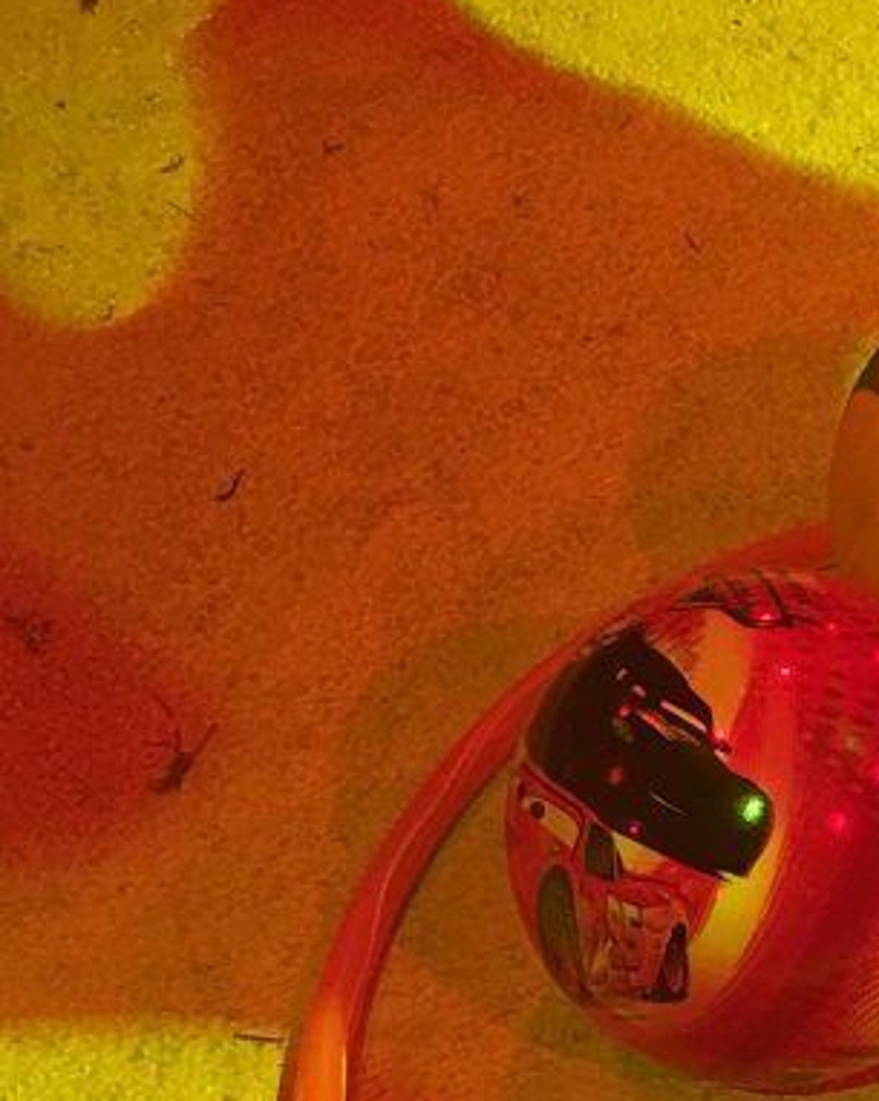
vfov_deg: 21.1
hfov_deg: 16.6
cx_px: 1043
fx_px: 2898
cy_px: 960
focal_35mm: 89
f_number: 2.2
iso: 125
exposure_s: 1/33
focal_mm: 4.15
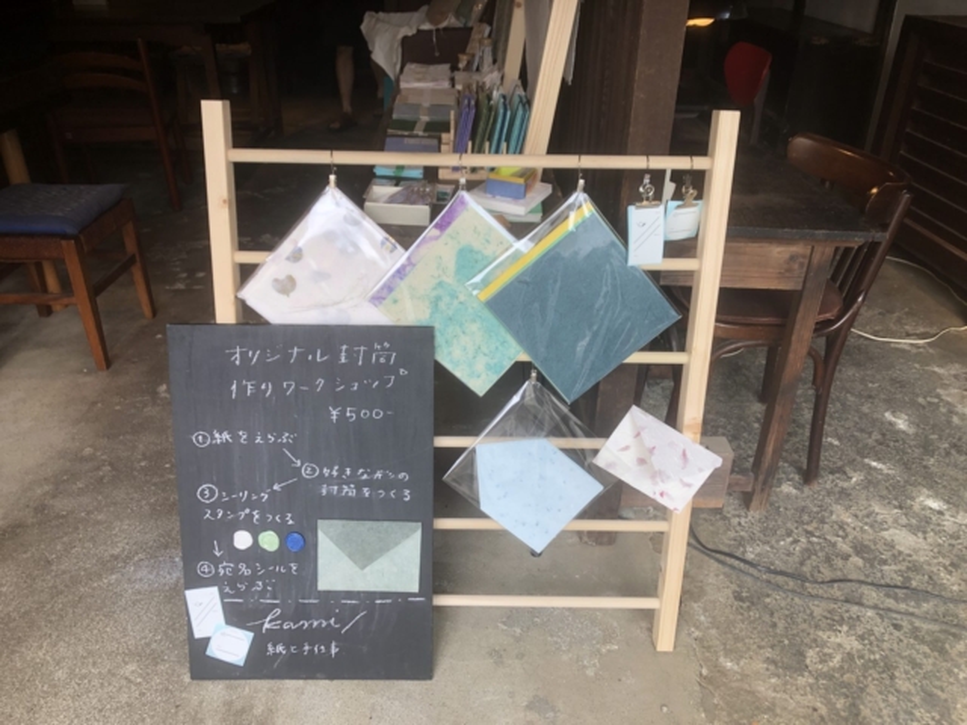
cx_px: 484
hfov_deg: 63.4
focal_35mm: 28
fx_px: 782
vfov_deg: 49.7
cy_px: 362
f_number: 1.8
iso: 32
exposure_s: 1/120
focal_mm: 3.99
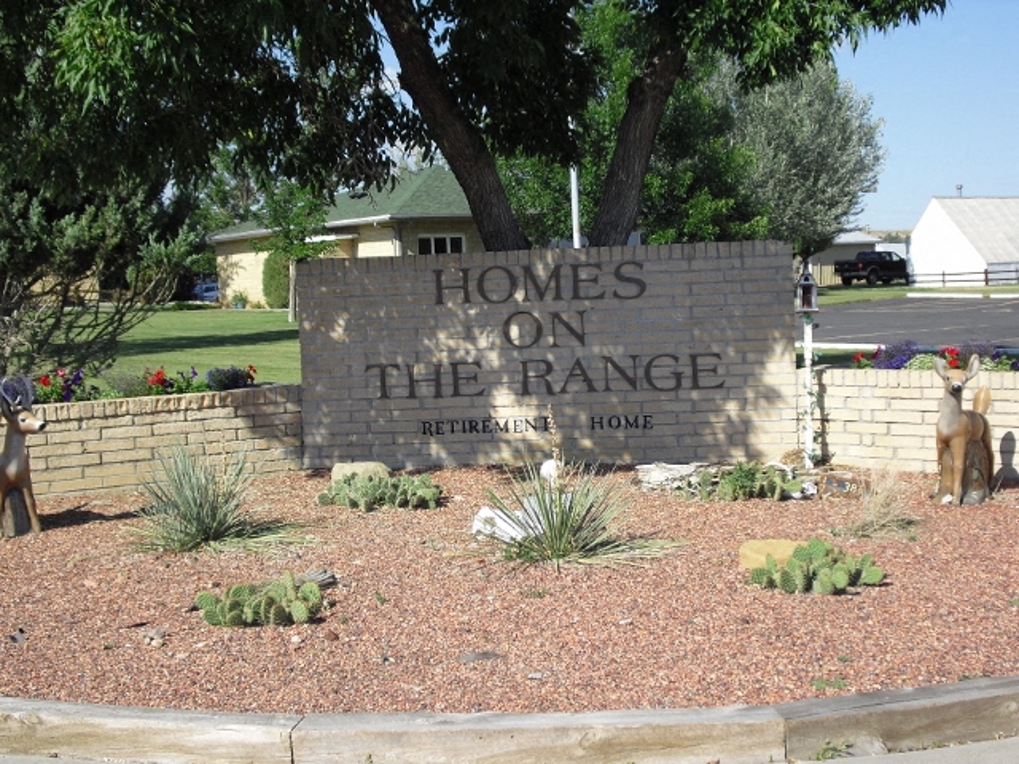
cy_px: 382
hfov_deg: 36.2
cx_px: 510
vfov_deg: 27.5
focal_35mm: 53
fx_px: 1560
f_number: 3.8
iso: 64
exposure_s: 1/500
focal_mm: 9.4
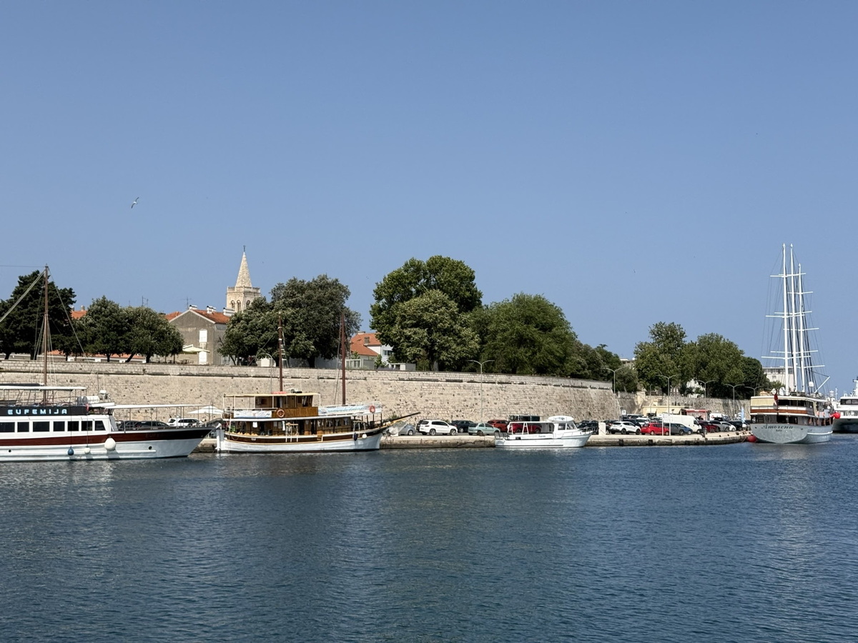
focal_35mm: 48
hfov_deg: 39.7
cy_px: 322
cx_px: 429
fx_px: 1190
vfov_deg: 30.3
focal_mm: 6.76
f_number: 1.78
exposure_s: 1/7143
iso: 64
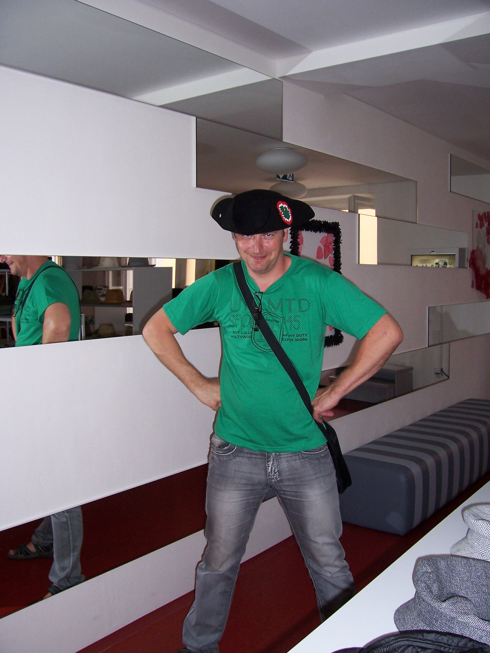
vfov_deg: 54.0
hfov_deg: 41.8
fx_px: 642
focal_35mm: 34
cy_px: 326
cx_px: 245
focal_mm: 5.6
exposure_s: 1/60
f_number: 2.7
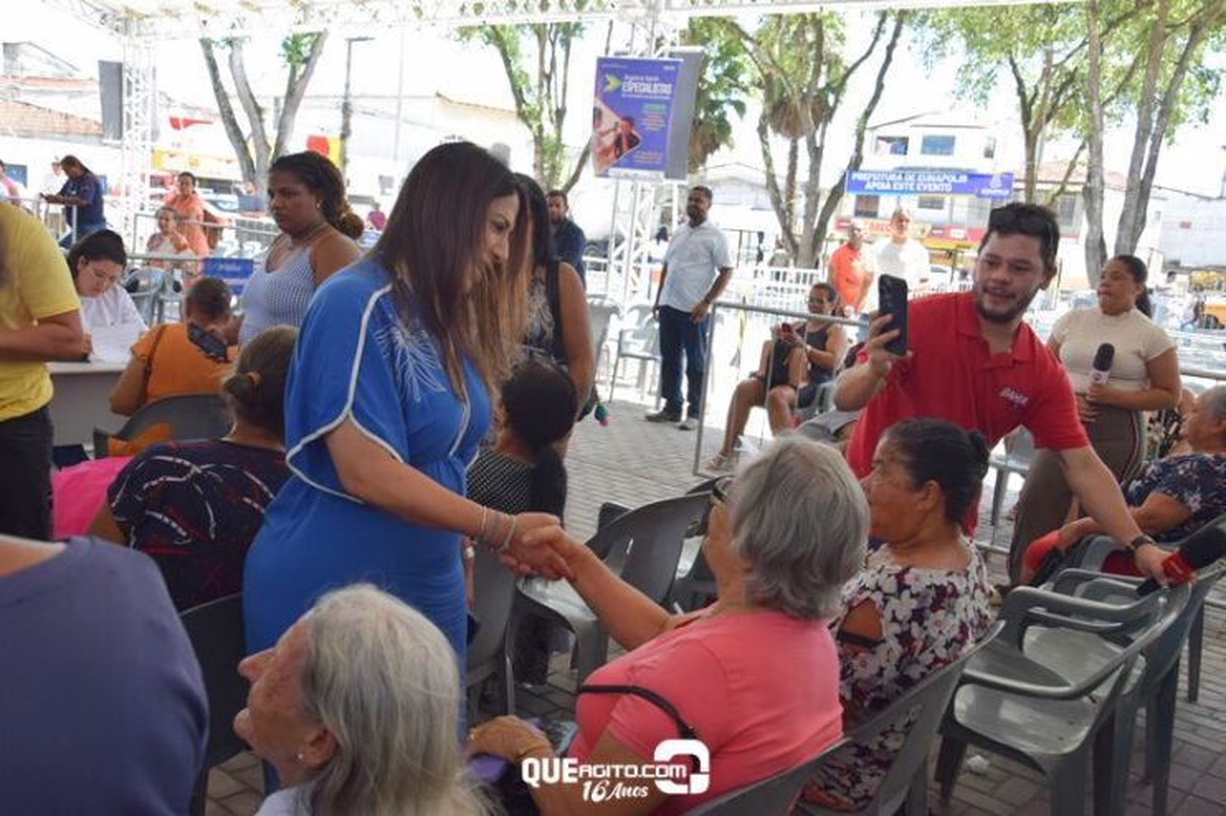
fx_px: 1123
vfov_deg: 39.9
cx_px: 613
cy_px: 408
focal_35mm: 33
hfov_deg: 57.2
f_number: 6.3
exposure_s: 1/160
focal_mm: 22
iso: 400
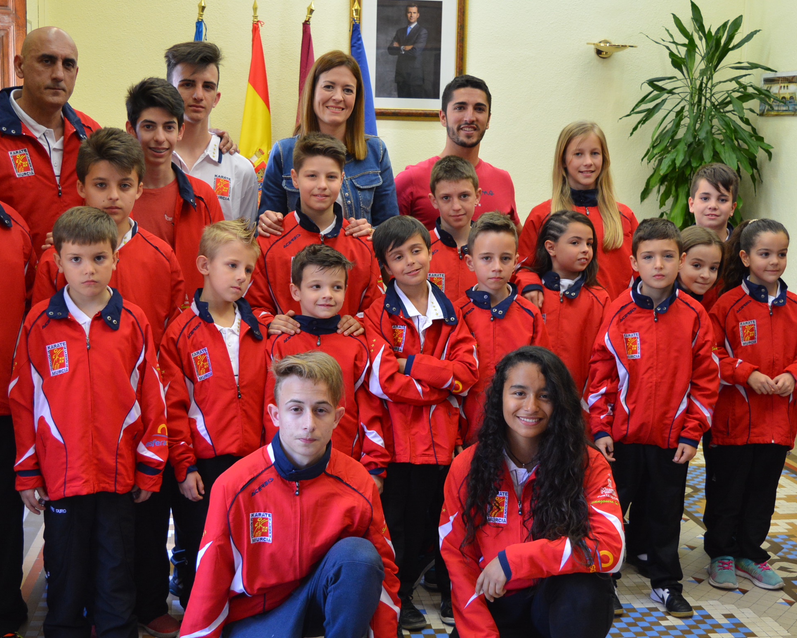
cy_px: 389
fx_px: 1132
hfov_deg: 38.8
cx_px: 390
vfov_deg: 31.3
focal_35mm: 48
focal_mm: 22
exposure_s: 1/60
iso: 640
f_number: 4
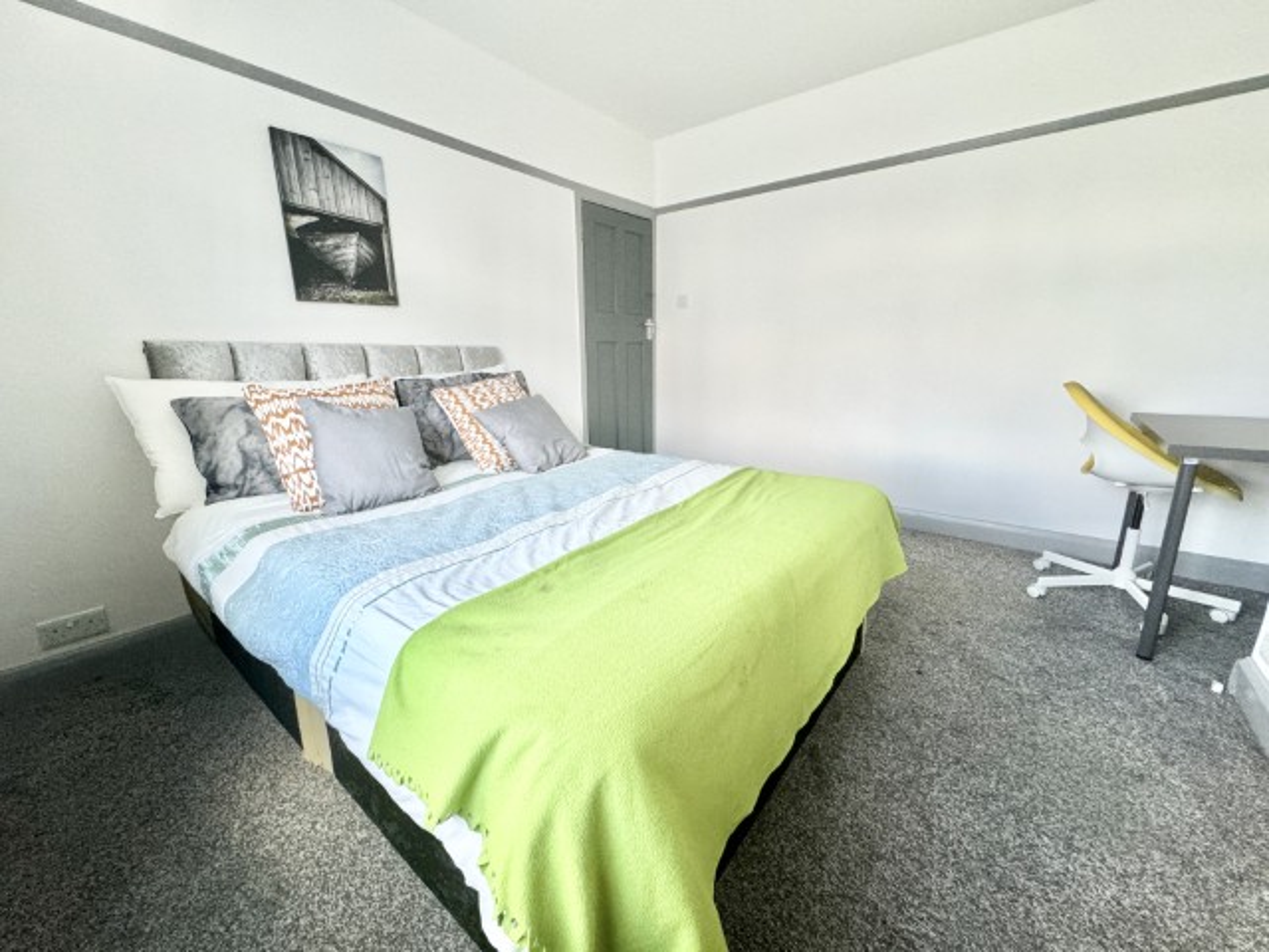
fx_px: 513
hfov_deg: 102.1
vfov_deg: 85.7
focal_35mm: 14
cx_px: 634
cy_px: 476
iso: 250
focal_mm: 2.22
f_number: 2.2
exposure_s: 1/99
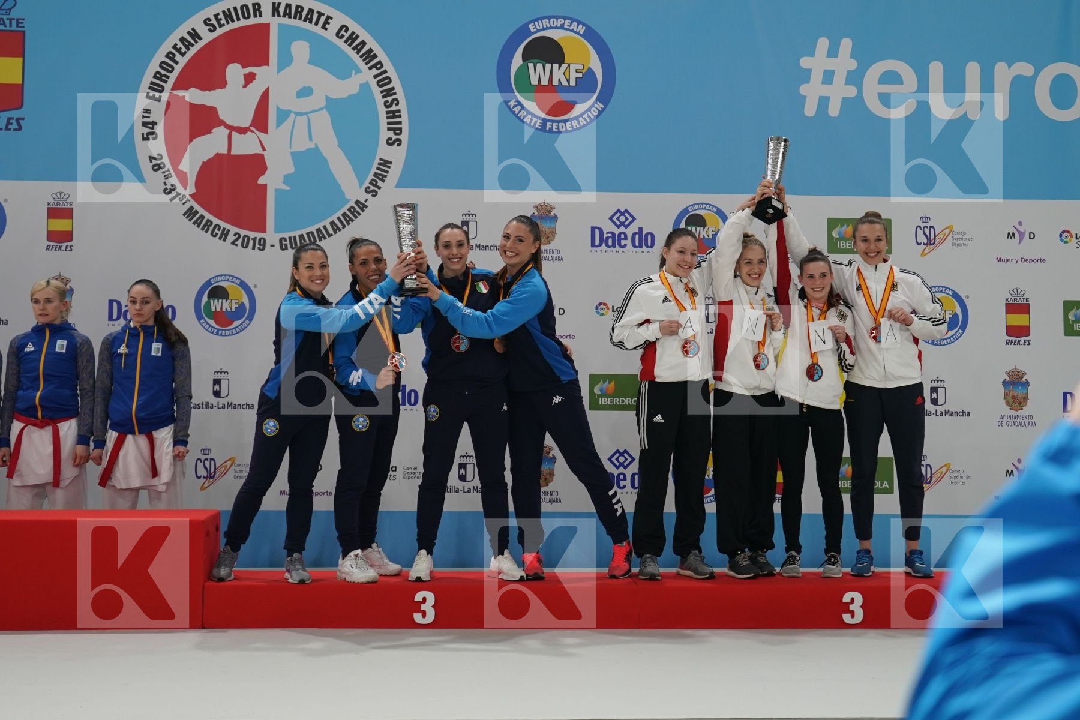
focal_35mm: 52
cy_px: 360
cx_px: 540
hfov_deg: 38.2
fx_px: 1560
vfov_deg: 26.0
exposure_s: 1/250
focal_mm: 35
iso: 800
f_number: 2.8
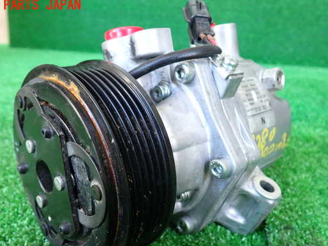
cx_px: 156
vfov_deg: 40.6
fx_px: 332
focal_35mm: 35
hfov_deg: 52.6
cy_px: 141
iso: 200
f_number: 2.3
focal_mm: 5.4
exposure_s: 1/40
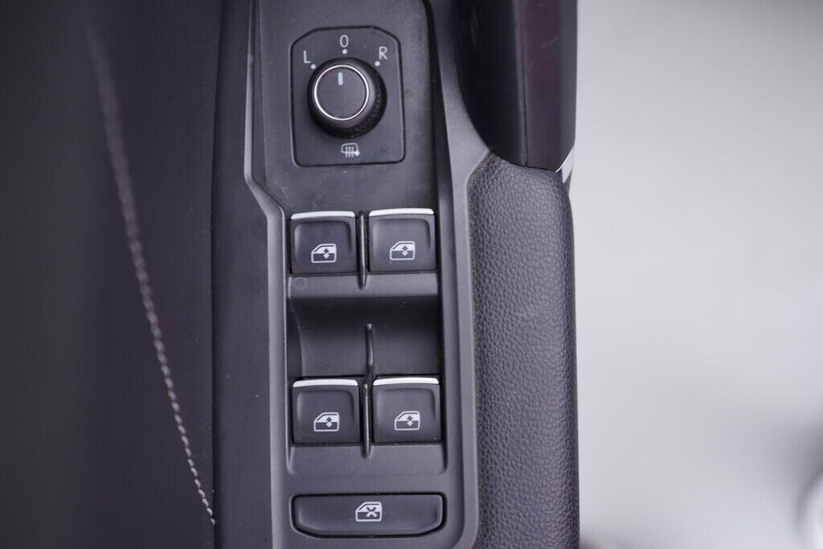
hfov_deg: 53.1
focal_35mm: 36
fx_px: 823
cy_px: 274
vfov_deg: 36.9
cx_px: 412
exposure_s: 1/40
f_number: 2.8
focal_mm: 24
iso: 160
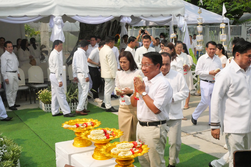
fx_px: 328
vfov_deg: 28.7
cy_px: 84
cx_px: 126
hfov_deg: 41.9
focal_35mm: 47
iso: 4000
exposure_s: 1/4000
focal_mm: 23
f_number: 13
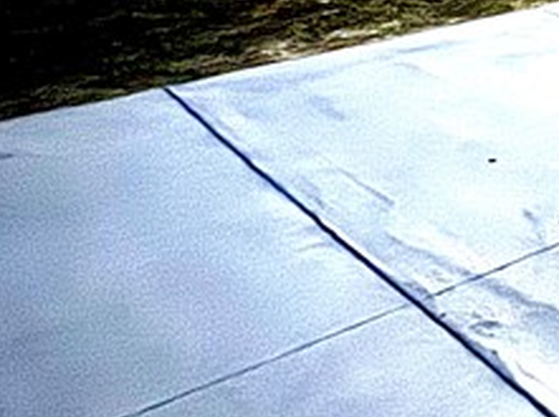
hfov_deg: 21.5
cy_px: -268
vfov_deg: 18.8
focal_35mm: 65
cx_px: 961
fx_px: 1048
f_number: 2.2
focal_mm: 2.22
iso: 1250
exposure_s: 1/7
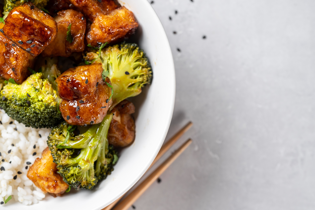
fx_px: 726
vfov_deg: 16.4
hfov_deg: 24.1
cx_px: 64
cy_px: 71
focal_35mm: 83
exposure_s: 1/60
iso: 200
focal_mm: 50
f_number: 4
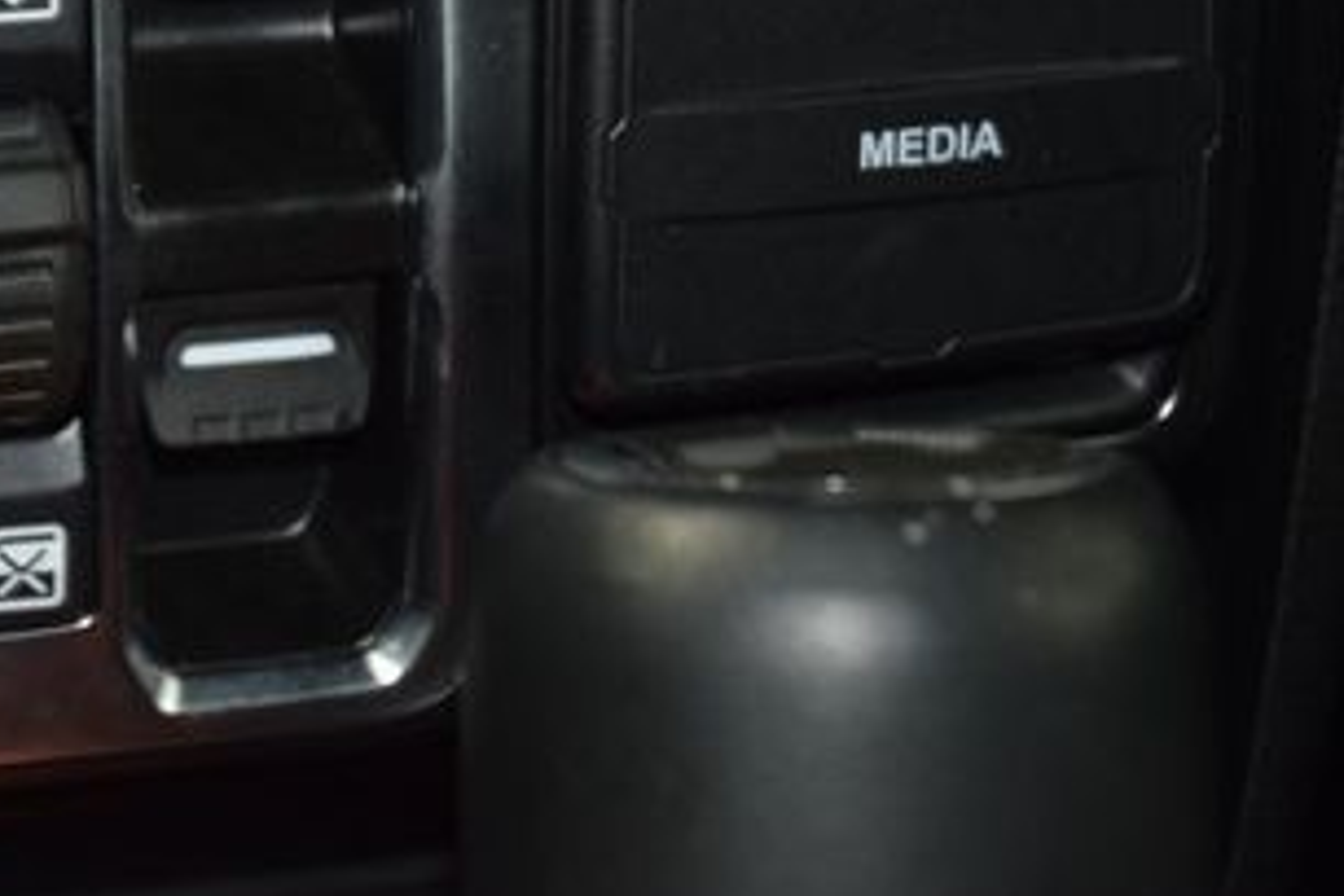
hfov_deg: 12.9
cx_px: -53
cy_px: 68
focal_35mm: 157
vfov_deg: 8.7
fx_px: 5861
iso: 1000
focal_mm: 50
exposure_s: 1/15
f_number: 4.5
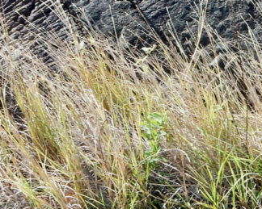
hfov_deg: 12.0
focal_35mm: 159
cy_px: -1
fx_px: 1233
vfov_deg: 9.6
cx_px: 277
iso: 125
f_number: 4.5
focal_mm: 10.7
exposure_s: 1/320
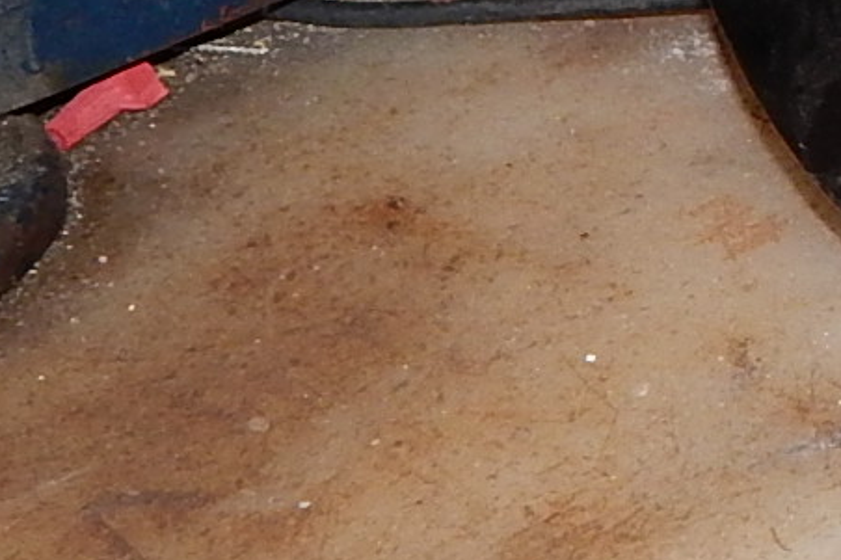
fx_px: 2685
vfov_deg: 11.5
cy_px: -255
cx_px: 1468
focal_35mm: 115
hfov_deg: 15.5
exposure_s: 1/30
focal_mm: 4
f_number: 3
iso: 200
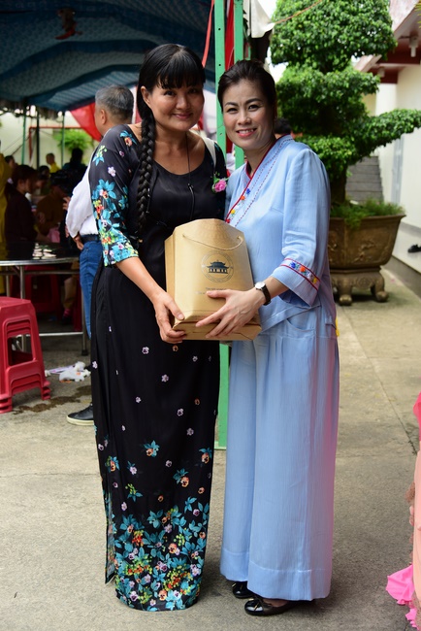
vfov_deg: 44.5
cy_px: 316
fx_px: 771
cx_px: 210
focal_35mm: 44
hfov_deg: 30.5
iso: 320
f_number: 4
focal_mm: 44
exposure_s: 1/800
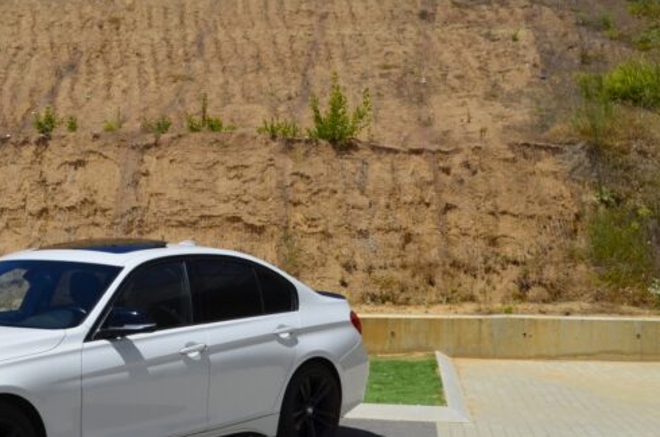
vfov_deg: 19.6
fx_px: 1262
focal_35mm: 69
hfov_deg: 28.3
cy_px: 218
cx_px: 82
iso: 100
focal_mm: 22
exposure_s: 1/200
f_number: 13
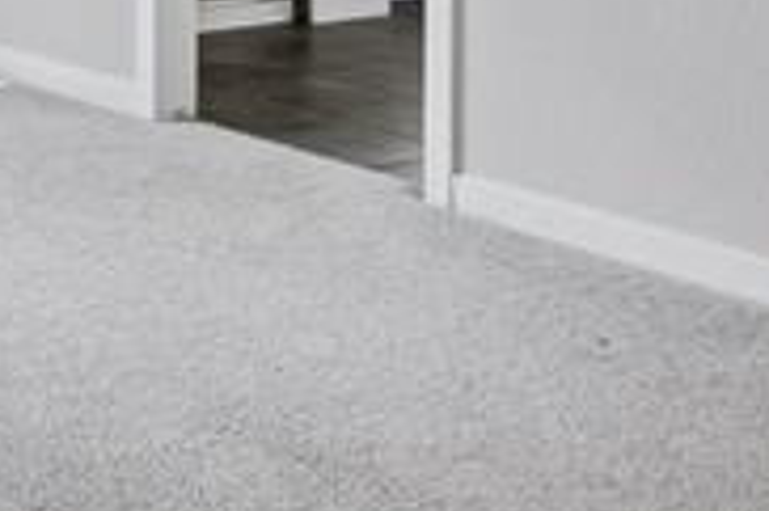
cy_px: -351
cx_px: -596
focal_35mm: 93
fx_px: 1981
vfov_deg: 13.5
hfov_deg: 17.8
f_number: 11
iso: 100
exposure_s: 1/25
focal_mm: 16.5
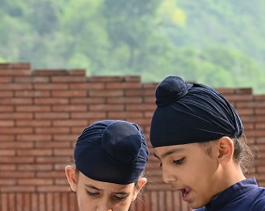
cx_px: 16
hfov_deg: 7.4
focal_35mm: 261
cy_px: 288
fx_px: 2046
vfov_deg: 5.9
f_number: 6.3
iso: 125
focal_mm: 79
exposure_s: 1/160
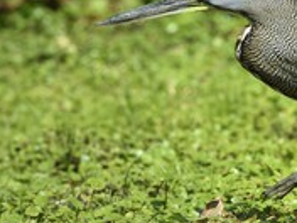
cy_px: 78
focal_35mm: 459
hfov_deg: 4.3
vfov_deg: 3.2
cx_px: 258
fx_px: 3938
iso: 200
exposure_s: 1/500
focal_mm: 200
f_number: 7.1
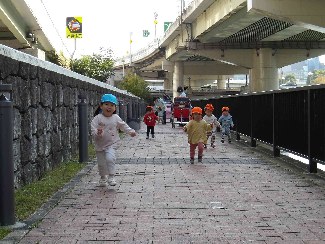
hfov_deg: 27.8
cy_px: 122
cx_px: 162
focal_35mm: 70
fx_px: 657
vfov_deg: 21.0
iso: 129
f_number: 4.9
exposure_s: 1/200
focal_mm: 12.5
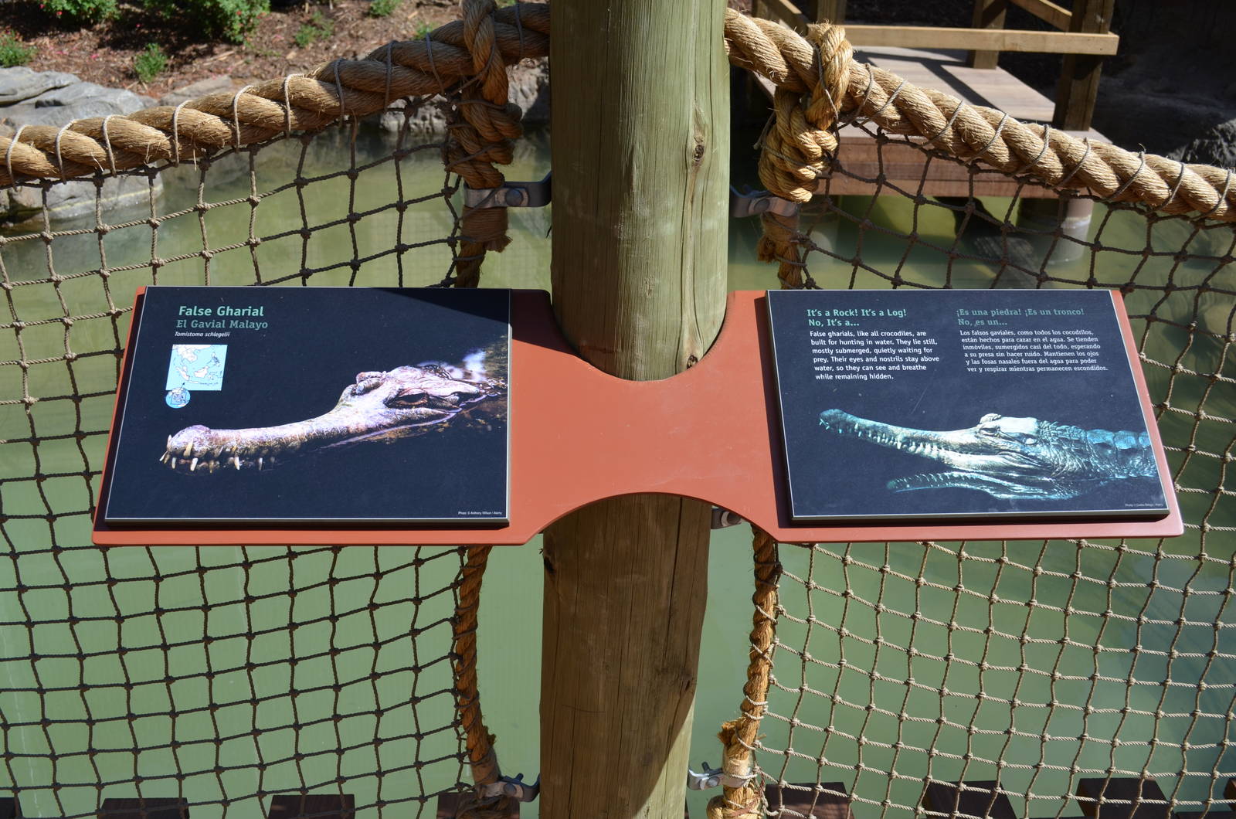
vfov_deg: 34.1
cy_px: 410
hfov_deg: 49.6
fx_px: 1336
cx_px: 618
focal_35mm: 39
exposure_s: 1/250
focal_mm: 26
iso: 110
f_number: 8
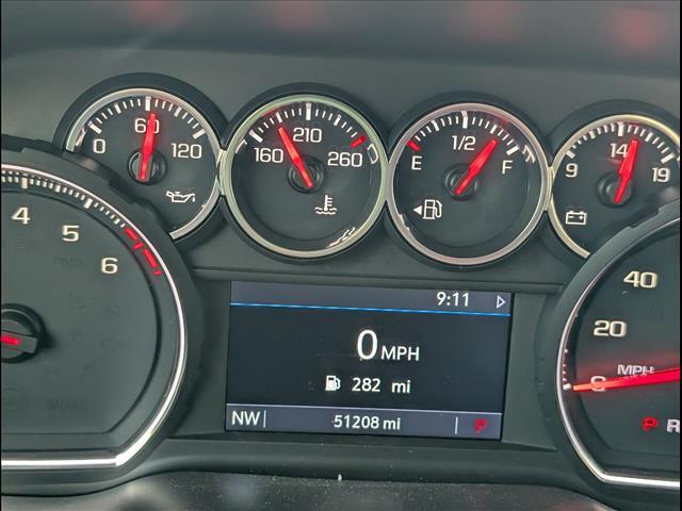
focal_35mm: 49
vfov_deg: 29.7
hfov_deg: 38.9
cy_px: 256
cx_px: 341
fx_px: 965
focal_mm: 6.9
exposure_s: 1/278
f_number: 1.68
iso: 498
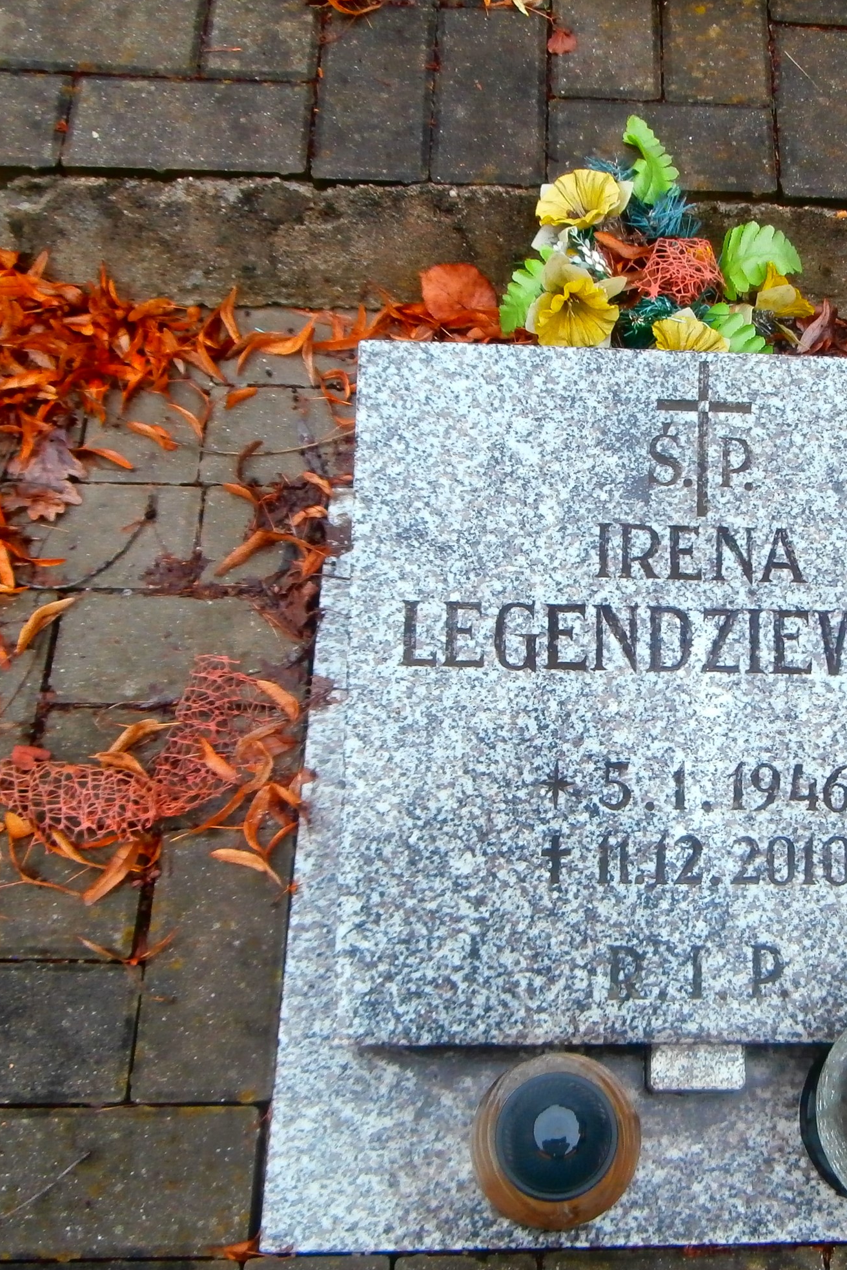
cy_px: 616
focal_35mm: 38
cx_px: 663
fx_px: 1341
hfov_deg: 34.1
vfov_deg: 50.7
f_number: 3
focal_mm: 4.2
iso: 160
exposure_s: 1/60
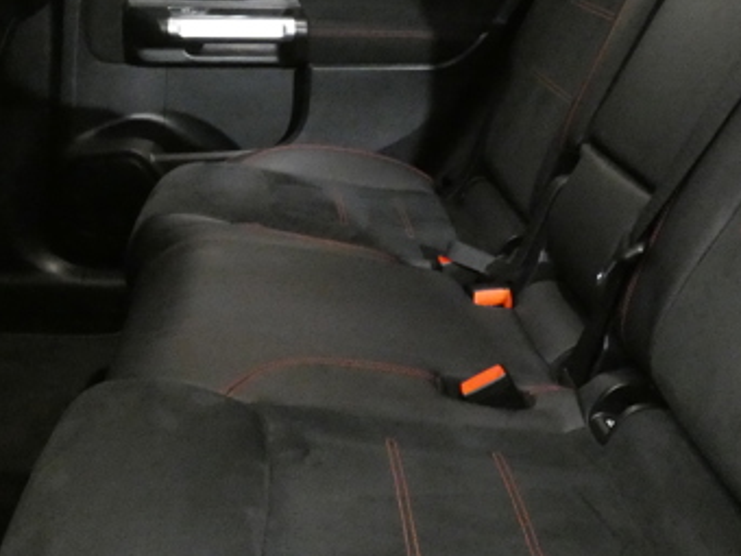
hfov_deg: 40.3
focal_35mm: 47
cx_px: 442
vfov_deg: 30.5
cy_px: 161
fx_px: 1006
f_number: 2.8
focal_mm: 3.6
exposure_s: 1/15
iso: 1600
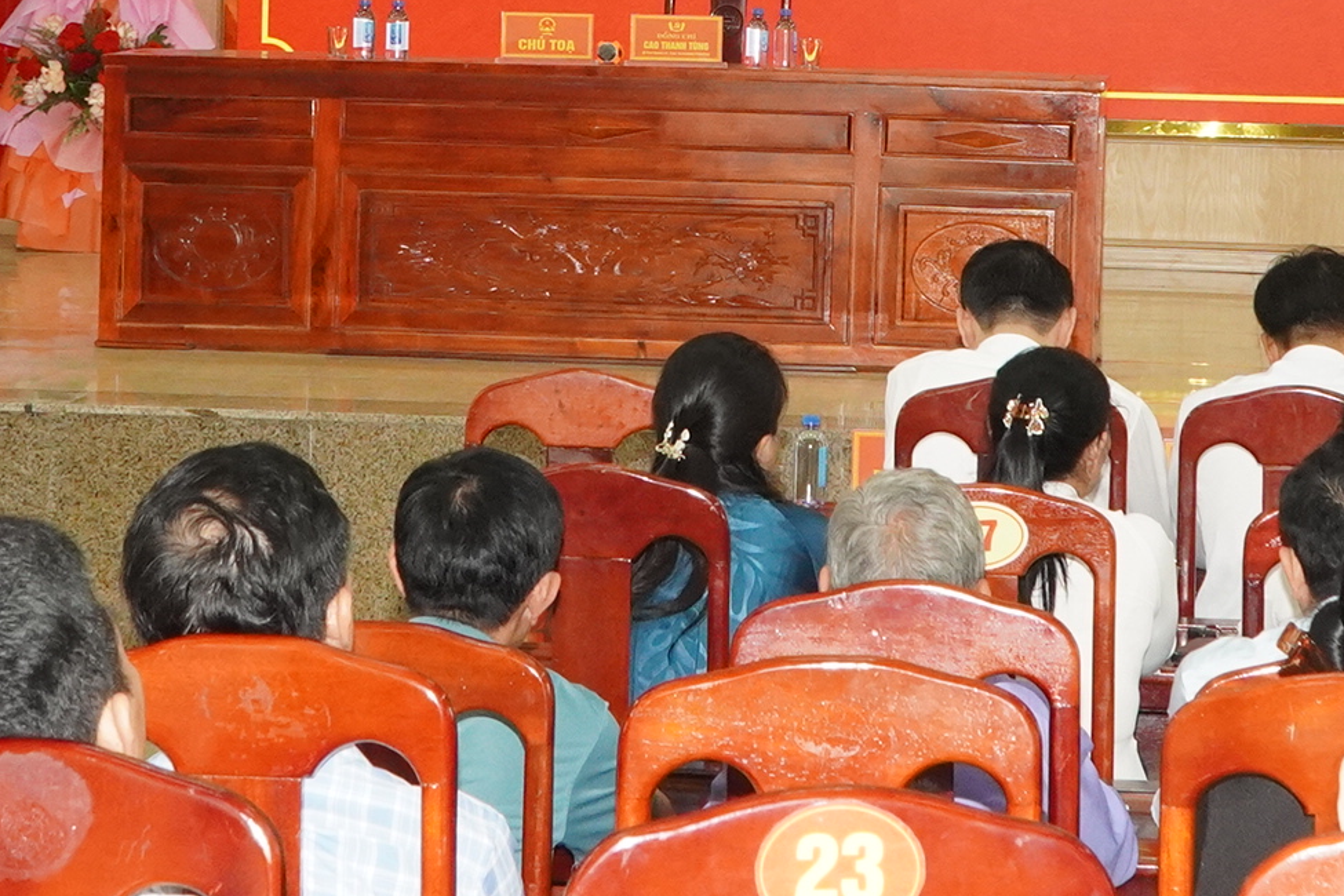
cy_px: -91
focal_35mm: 111
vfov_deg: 12.1
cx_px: 772
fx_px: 4144
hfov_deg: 18.4
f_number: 8
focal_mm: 24
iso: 2000
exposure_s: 1/60
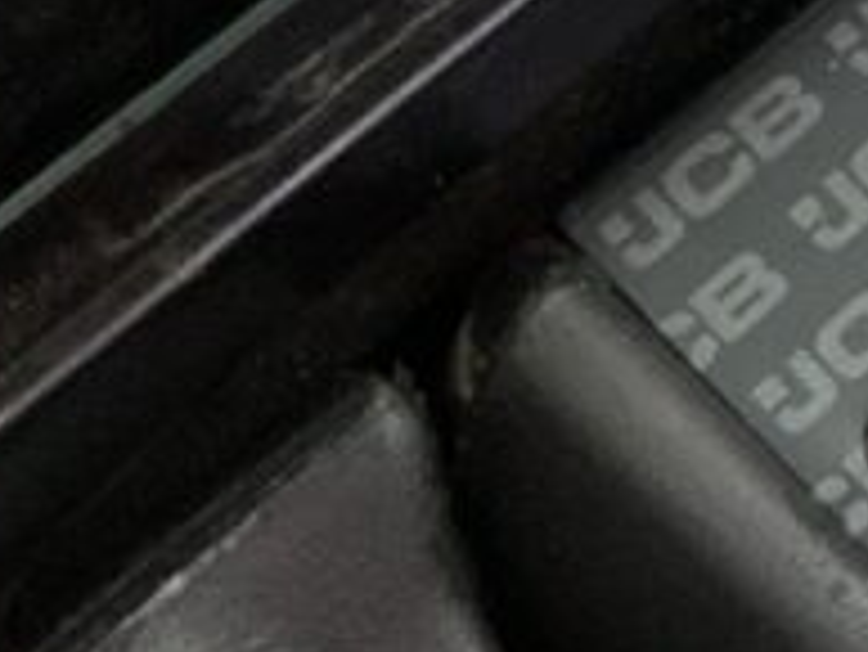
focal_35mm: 154
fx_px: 3864
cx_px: 1947
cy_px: -517
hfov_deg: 11.1
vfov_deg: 9.2
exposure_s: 1/60
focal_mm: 3
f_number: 1.8
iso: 100
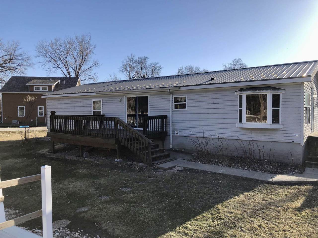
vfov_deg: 49.7
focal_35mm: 28
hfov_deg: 63.4
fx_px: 257
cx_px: 159
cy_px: 119
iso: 20
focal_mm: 3.99
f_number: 1.8
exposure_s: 1/1245
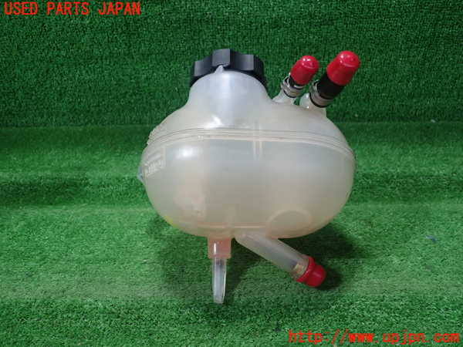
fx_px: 401
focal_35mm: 30
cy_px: 174
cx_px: 232
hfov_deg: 60.0
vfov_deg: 46.8
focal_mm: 5.5
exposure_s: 1/125
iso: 320
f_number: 2.3
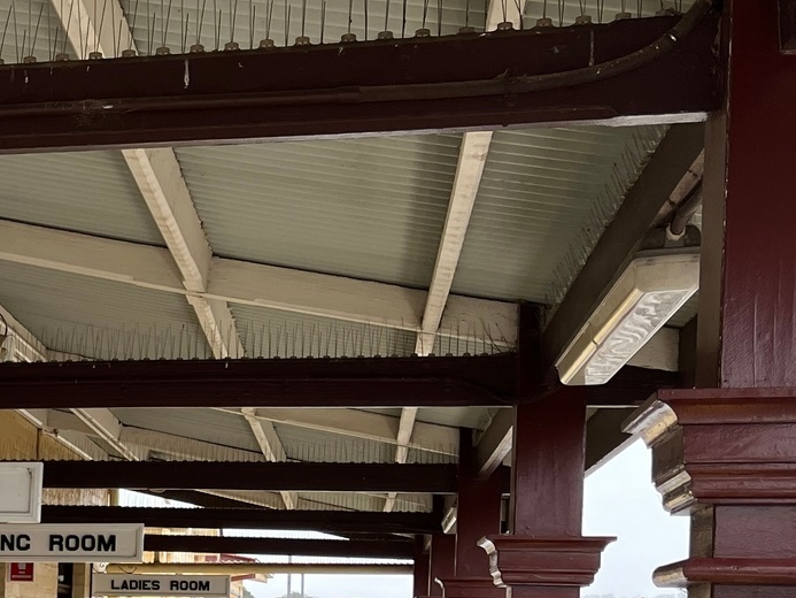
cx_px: -229
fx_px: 1725
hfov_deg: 23.2
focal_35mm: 75
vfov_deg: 19.0
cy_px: 622
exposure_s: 1/121
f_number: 1.6
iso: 50
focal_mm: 5.1
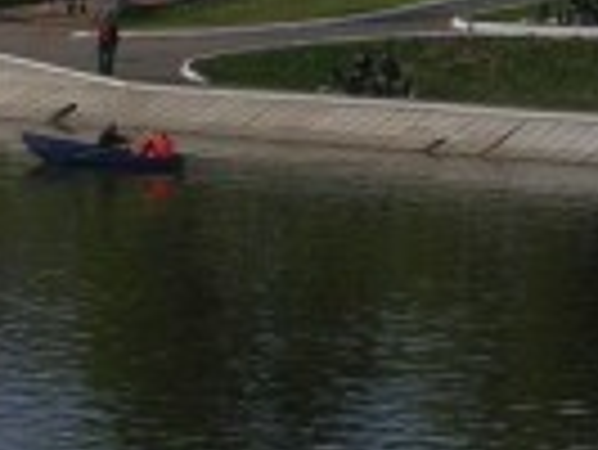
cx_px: 674
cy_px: -194
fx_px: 3908
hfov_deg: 8.7
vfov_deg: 6.5
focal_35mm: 226
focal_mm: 10.2
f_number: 3.6
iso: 50
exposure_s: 1/877
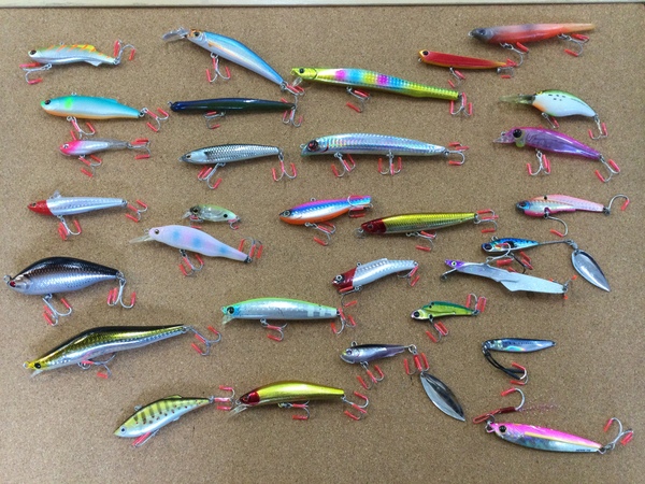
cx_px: 322
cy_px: 242
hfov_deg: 58.4
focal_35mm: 31
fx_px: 578
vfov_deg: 45.4
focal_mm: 3.3
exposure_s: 1/30
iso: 40
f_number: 2.4
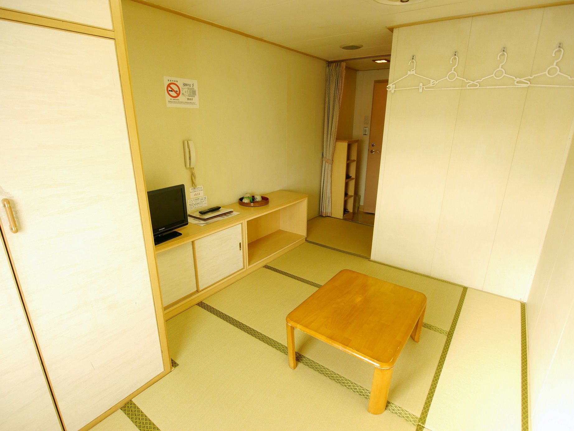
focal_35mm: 18
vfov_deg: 71.6
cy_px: 216
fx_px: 298
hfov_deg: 87.8
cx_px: 287
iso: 640
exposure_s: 1/60
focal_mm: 9
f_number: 4
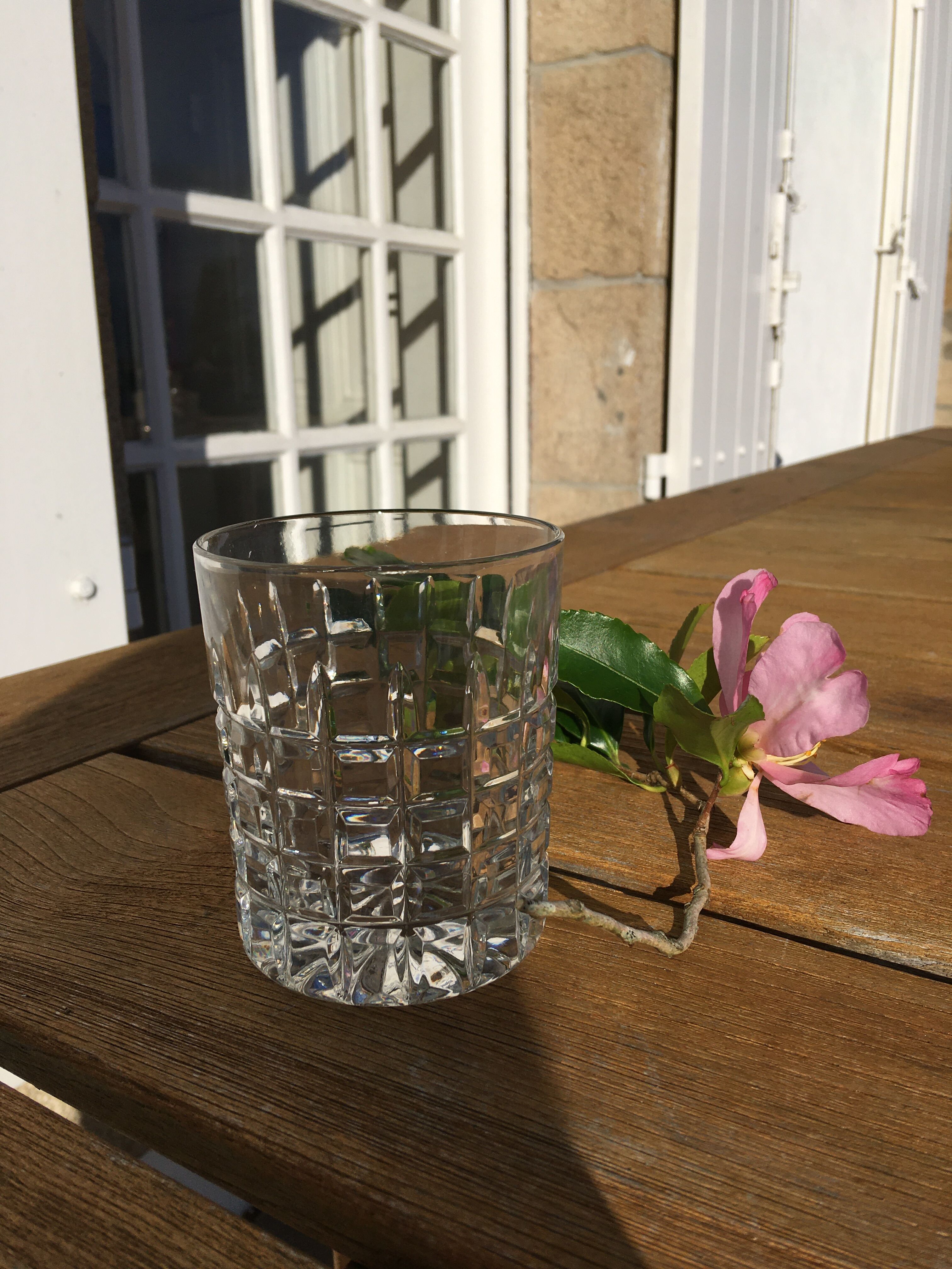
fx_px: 1063
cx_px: 476
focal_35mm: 29
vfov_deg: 61.7
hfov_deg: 48.2
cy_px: 634
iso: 25
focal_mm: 4.15
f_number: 2.2
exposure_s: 1/3497
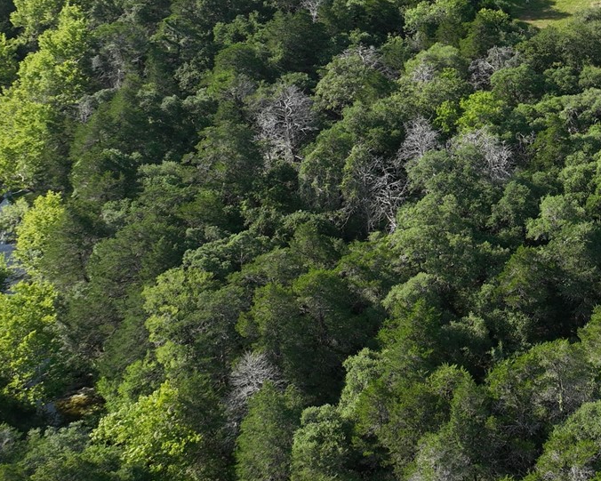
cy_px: 26
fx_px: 1263
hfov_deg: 24.3
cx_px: 719
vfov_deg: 21.0
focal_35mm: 71
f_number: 2.8
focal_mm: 12.29
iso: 120
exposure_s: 1/1600
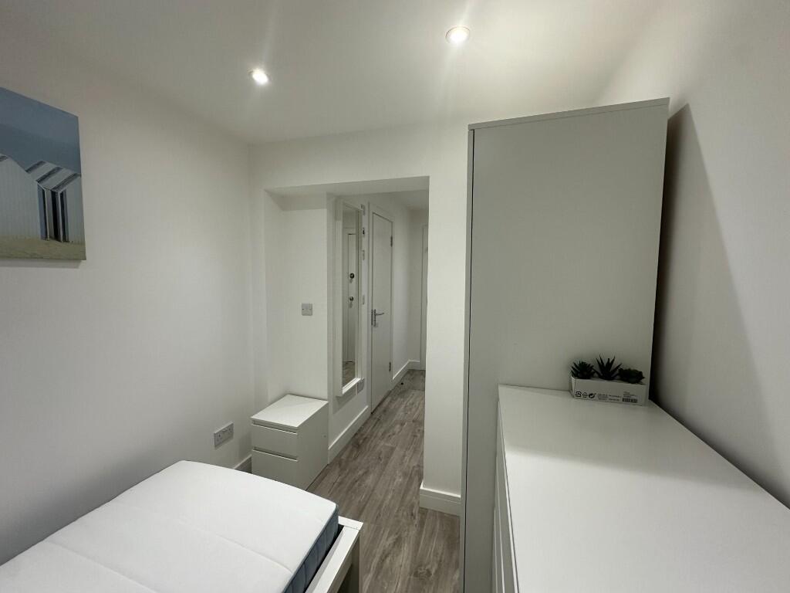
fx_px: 320
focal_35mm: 14
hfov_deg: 102.1
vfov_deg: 85.7
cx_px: 395
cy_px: 296
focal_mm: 2.22
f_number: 2.2
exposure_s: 1/100
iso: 160
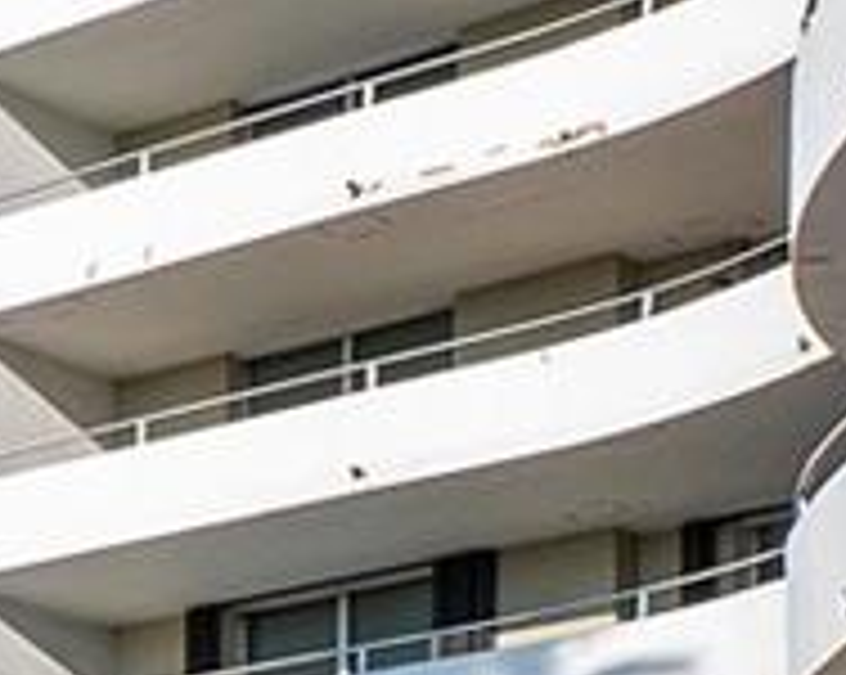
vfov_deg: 12.3
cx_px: -468
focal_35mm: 120
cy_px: -274
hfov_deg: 14.8
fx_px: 3001
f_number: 11
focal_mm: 10
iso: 100
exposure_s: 1/160
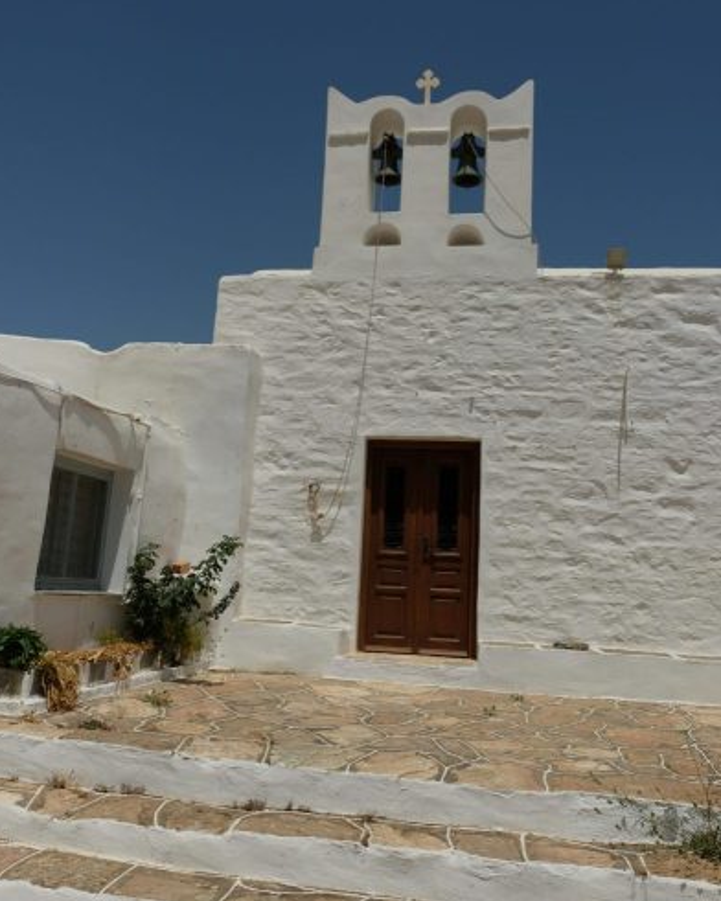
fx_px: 827
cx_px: 357
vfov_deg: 57.0
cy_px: 393
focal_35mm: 31
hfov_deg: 47.1
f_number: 7.1
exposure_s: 1/1800
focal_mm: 18
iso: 200
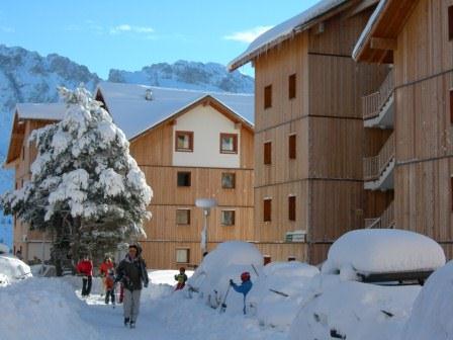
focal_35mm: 72
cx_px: 226
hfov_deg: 27.0
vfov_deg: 20.4
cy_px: 170
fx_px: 942
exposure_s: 1/230
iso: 50
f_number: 6.3
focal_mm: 14.9
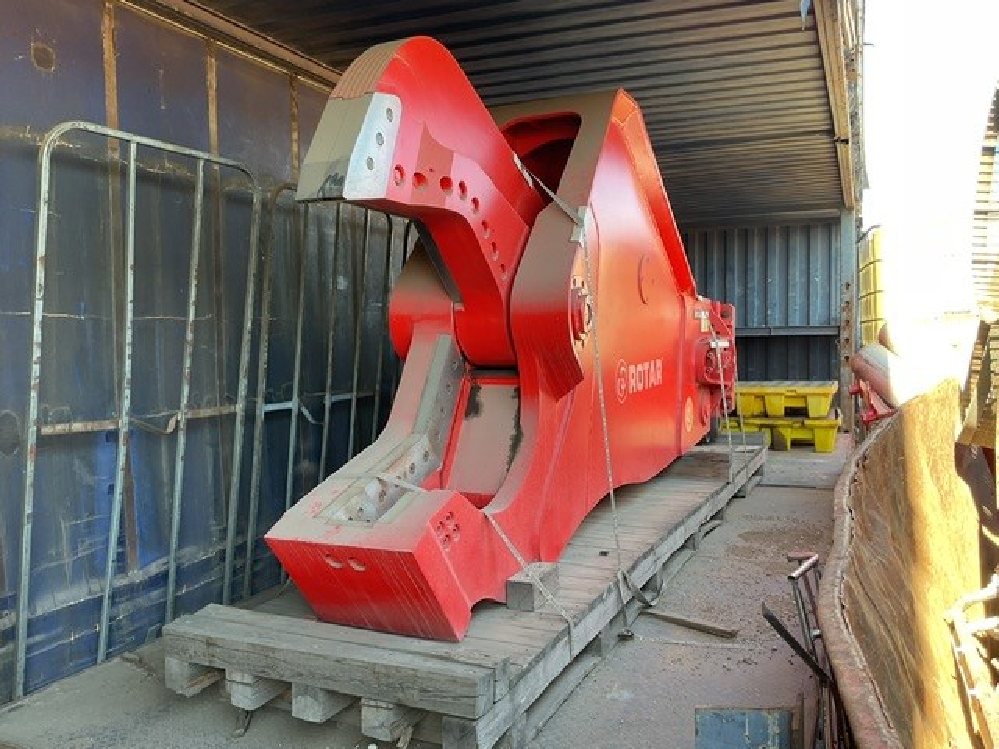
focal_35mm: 29
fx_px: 837
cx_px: 500
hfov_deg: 61.7
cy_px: 374
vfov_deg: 48.2
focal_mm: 3
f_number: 1.8
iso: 40
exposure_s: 1/120
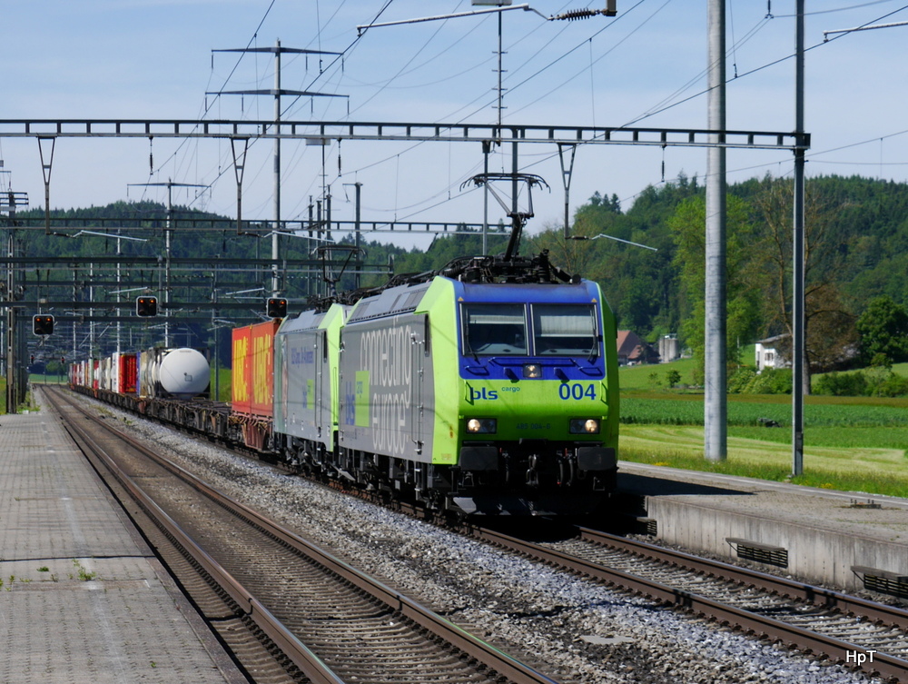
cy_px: 342
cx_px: 454
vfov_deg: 16.5
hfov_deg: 21.7
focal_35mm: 90
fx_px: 2364
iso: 160
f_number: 7.1
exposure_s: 1/400
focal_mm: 45
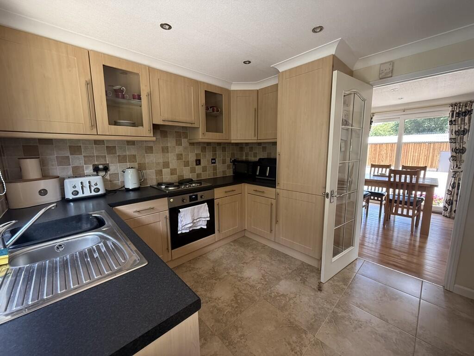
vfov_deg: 85.7
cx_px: 237
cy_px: 178
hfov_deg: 102.1
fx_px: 192
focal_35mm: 14
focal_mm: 2.22
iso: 250
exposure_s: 1/99
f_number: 2.2
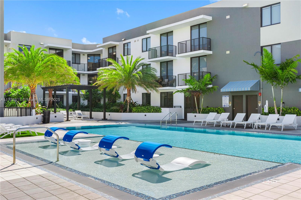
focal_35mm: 35
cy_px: 100
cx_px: 150
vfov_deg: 37.8
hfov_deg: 54.4
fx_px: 293
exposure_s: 1/200
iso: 640
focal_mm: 35
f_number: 11
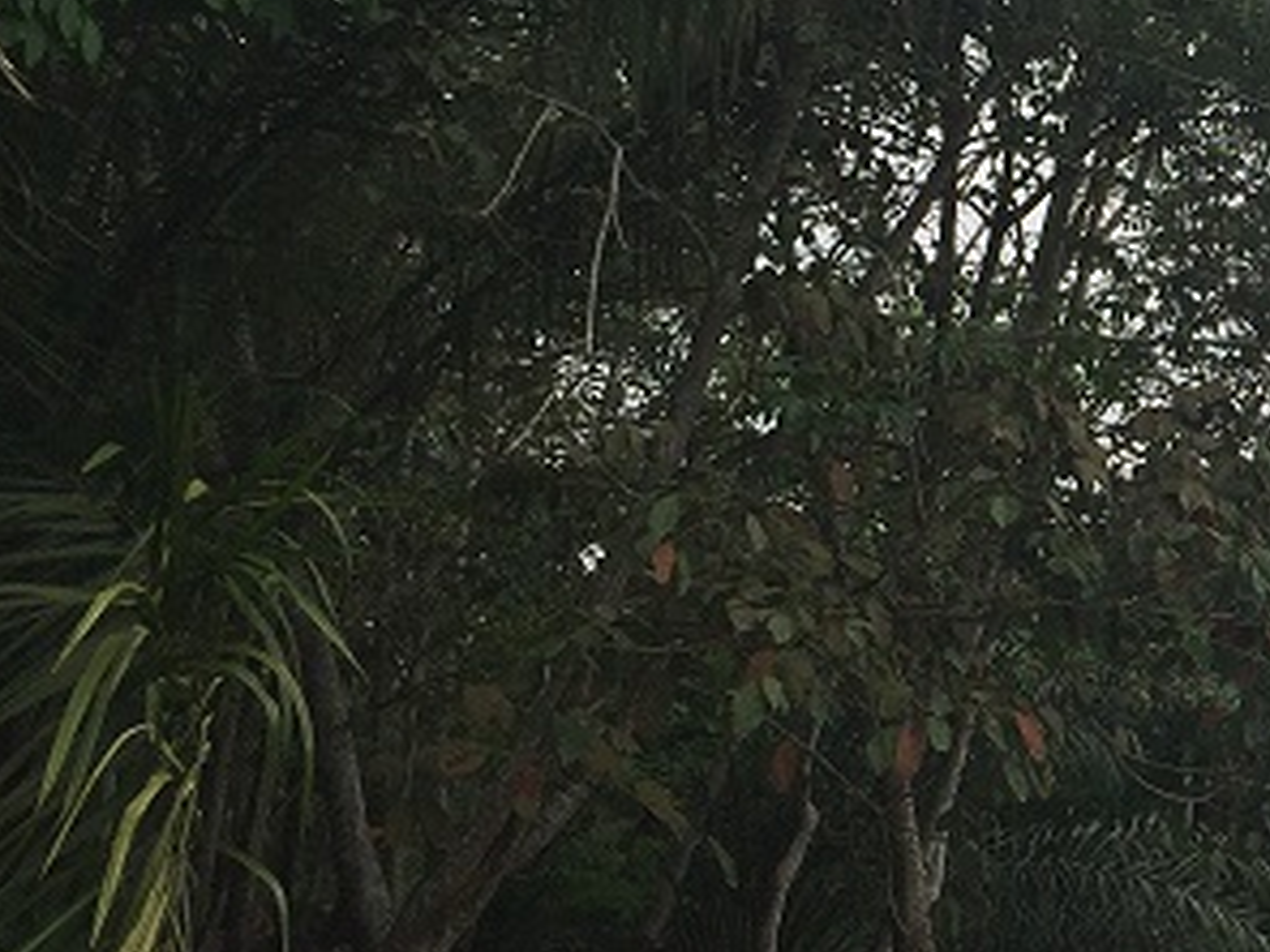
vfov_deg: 18.4
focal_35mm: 80
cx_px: 1497
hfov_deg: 22.6
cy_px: 532
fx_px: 2935
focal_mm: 4.15
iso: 32
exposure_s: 1/3049
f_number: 2.2
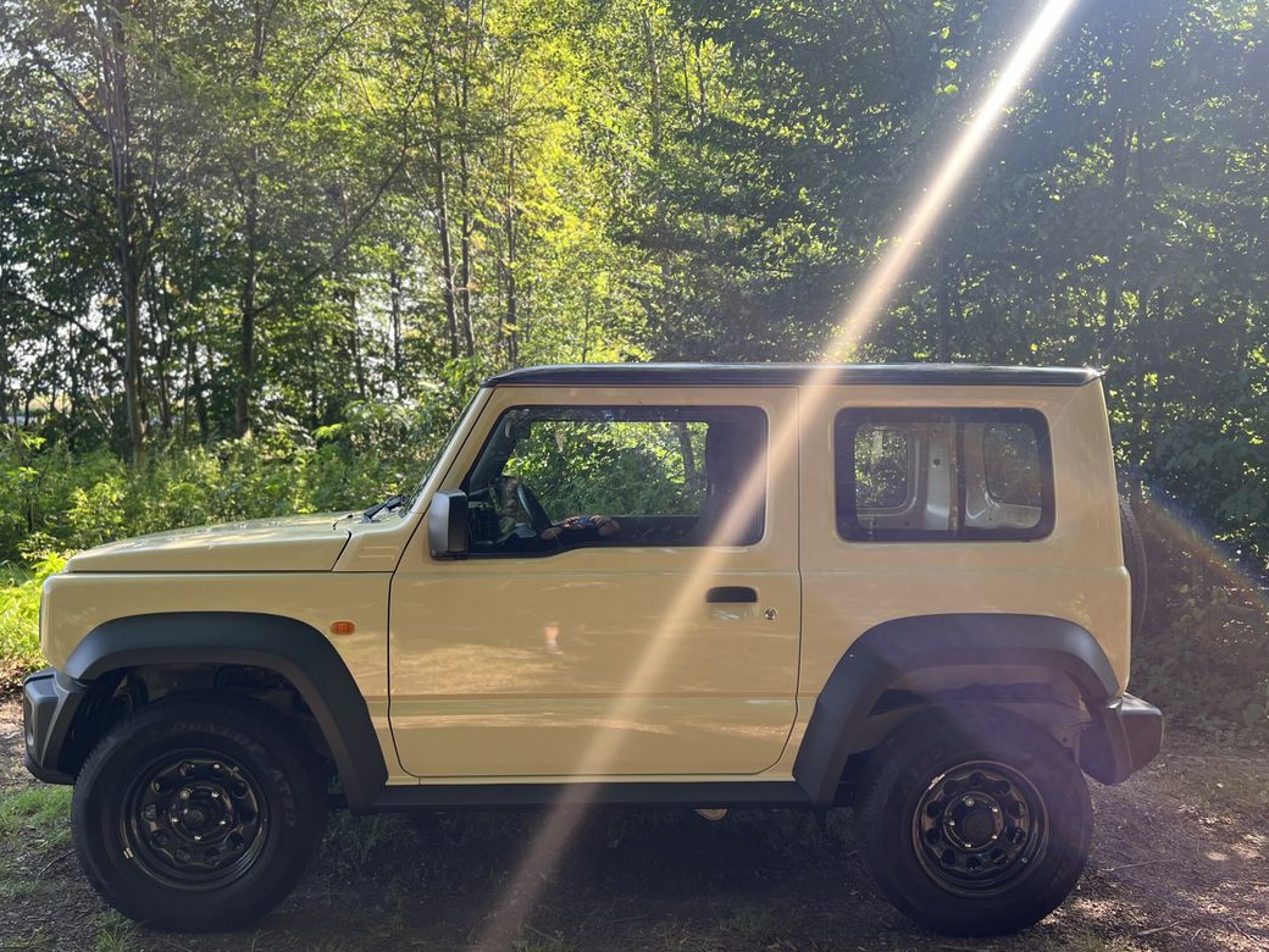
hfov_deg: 60.0
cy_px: 511
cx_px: 624
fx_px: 1100
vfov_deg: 46.8
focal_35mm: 30
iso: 50
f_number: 1.5
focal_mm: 5.7
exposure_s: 1/331
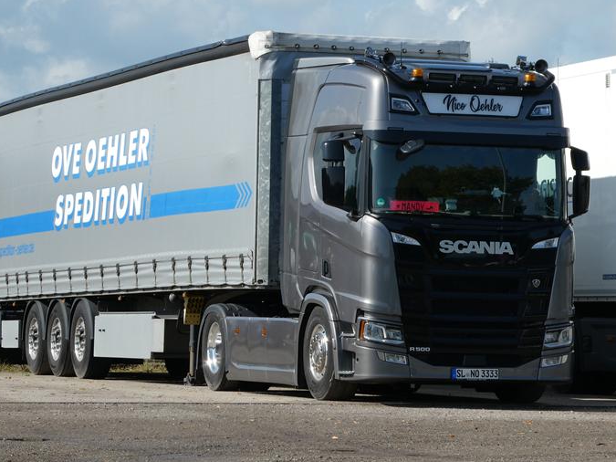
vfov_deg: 8.3
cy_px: 212
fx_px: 3185
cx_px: 284
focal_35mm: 179
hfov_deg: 11.0
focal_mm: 27.1
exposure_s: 1/400
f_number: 5.4
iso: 80
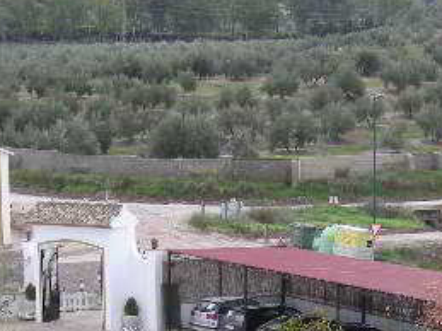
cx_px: 246
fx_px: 1378
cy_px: 380
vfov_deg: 13.4
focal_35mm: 108
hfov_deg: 18.2
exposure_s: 1/260
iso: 50
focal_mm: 5.7
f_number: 2.8
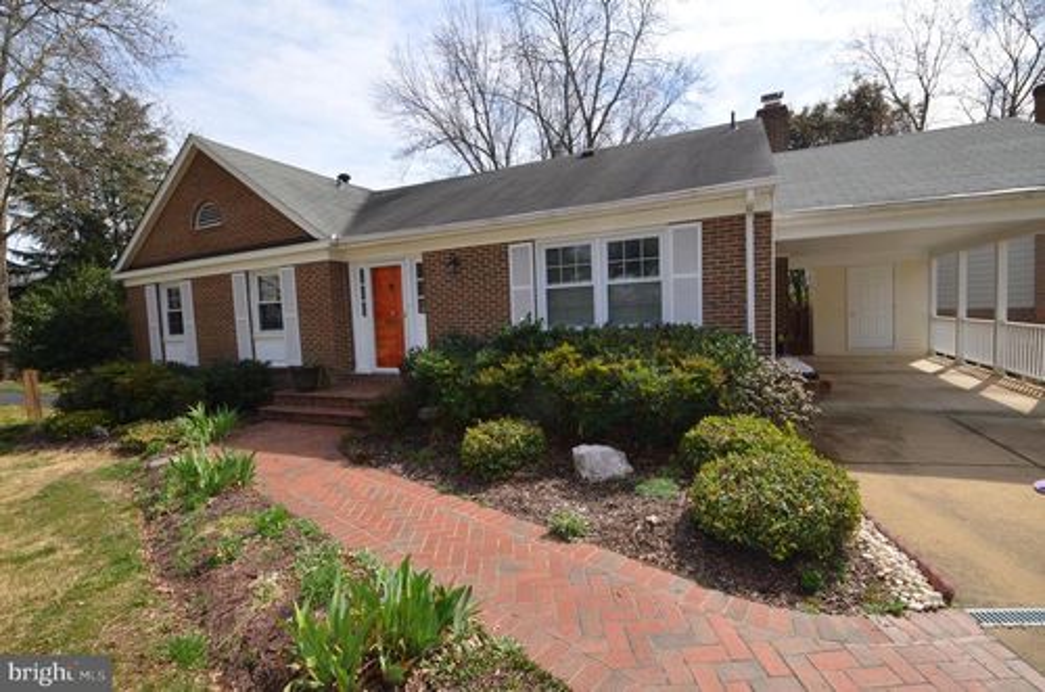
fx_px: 434
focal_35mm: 15
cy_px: 346
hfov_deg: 100.5
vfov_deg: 77.1
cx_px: 522
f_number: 8
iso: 100
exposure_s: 1/200
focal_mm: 10
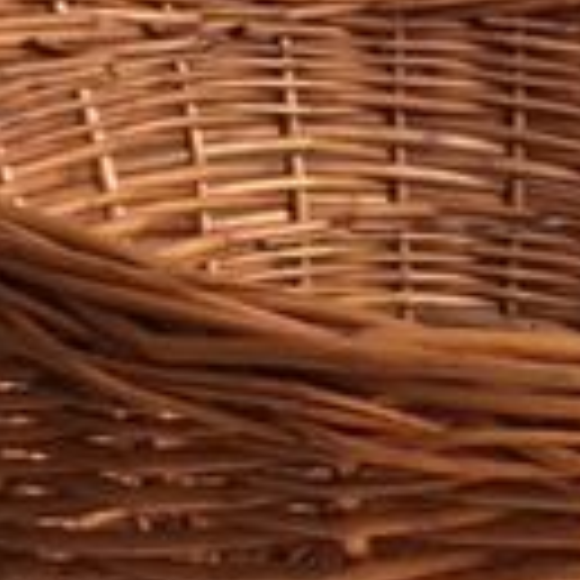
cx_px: 638
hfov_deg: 13.5
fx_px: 2407
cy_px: 108
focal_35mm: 127
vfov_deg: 13.7
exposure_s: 1/40
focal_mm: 4.15
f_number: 2.2
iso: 25
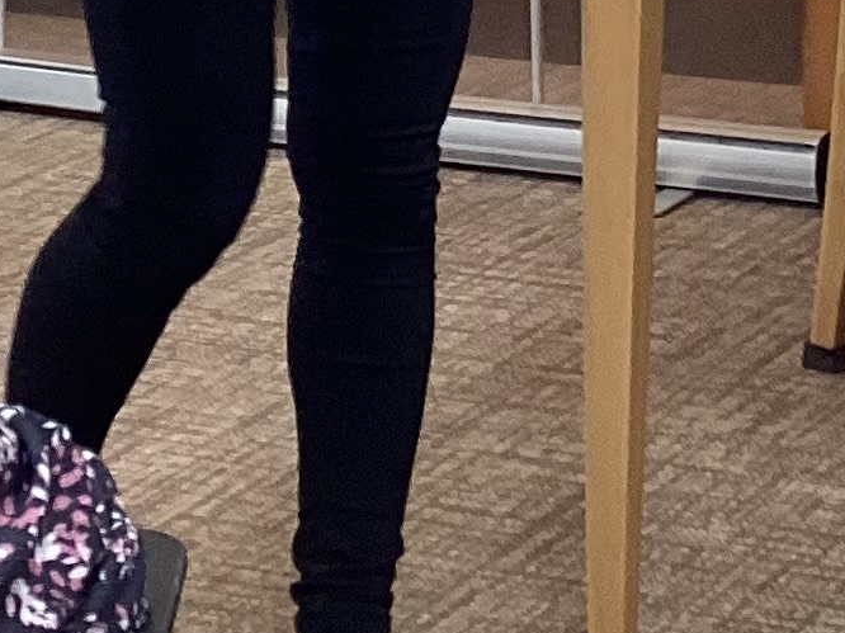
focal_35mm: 152
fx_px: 3709
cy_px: -292
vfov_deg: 9.5
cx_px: 378
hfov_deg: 13.0
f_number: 2.4
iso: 80
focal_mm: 3.3
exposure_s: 1/60
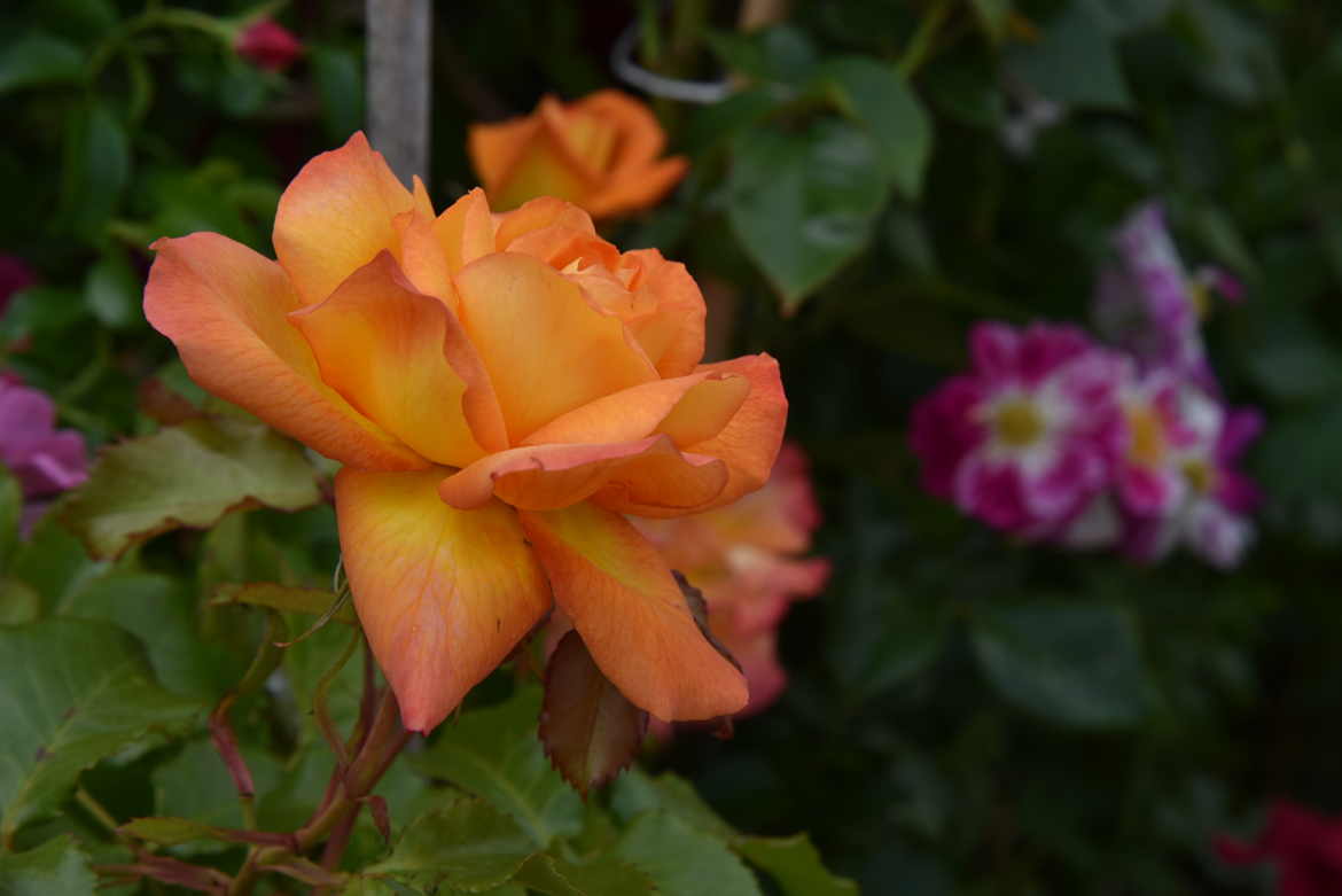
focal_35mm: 92
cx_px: 671
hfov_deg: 22.1
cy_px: 448
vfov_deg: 14.9
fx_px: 3431
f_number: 13
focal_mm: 92
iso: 100
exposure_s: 1/60
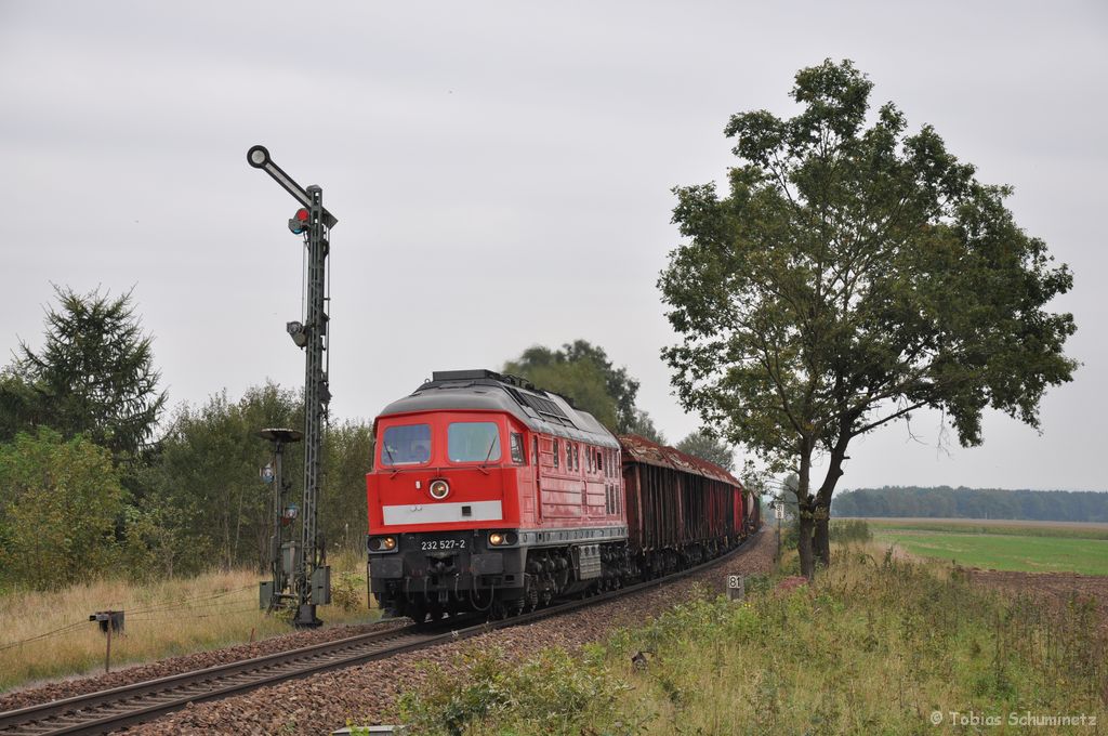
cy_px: 368
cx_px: 554
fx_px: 2859
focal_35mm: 93
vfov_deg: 14.7
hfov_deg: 21.9
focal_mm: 62
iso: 400
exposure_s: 1/500
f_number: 7.1
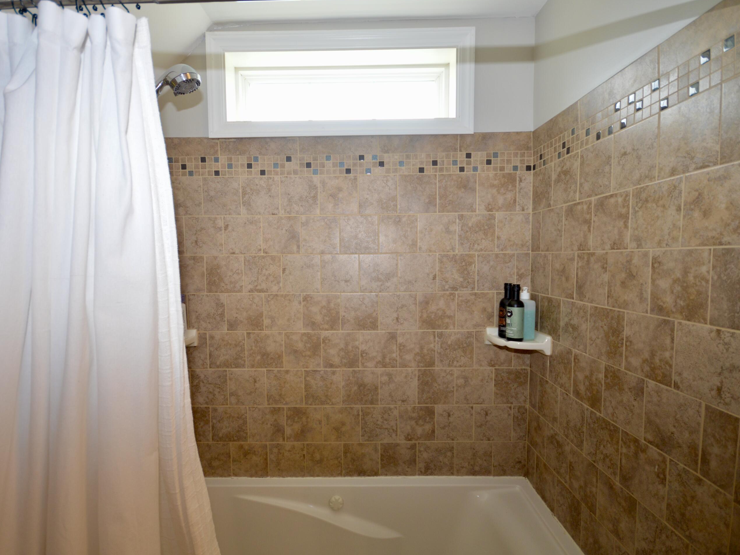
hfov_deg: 91.0
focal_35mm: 17
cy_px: 286
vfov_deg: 74.7
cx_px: 358
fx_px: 363
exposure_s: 1/80
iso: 400
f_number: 4.5
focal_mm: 10
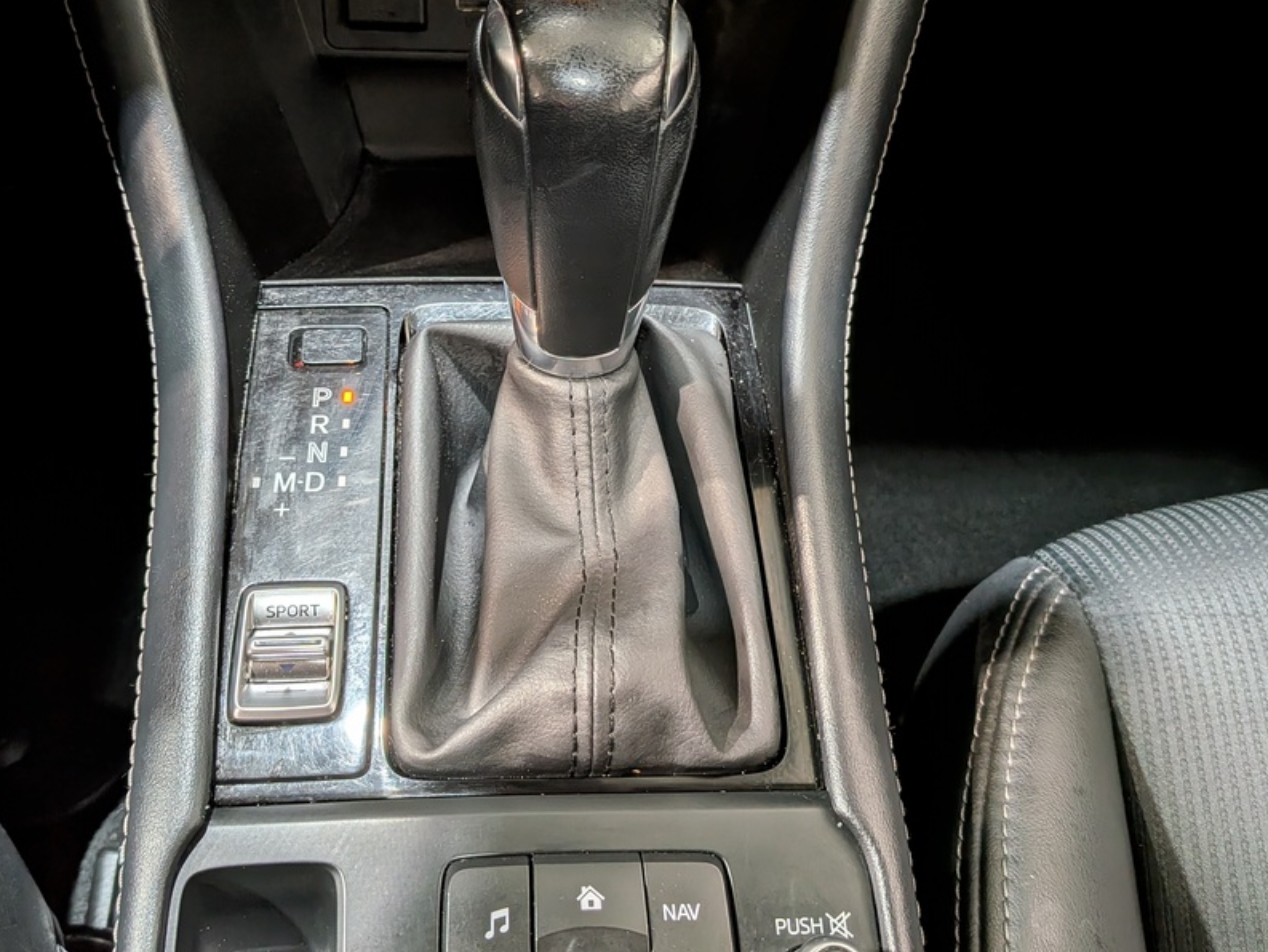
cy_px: 398
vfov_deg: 45.3
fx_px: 1136
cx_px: 545
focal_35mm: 31
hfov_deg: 58.1
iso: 56
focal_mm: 4.53
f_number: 1.7
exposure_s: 1/100
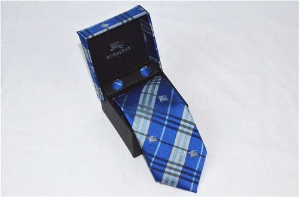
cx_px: 150
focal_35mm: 75
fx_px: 621
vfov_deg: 18.1
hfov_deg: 27.1
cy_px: 98
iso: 6400
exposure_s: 1/250
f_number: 32
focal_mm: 50
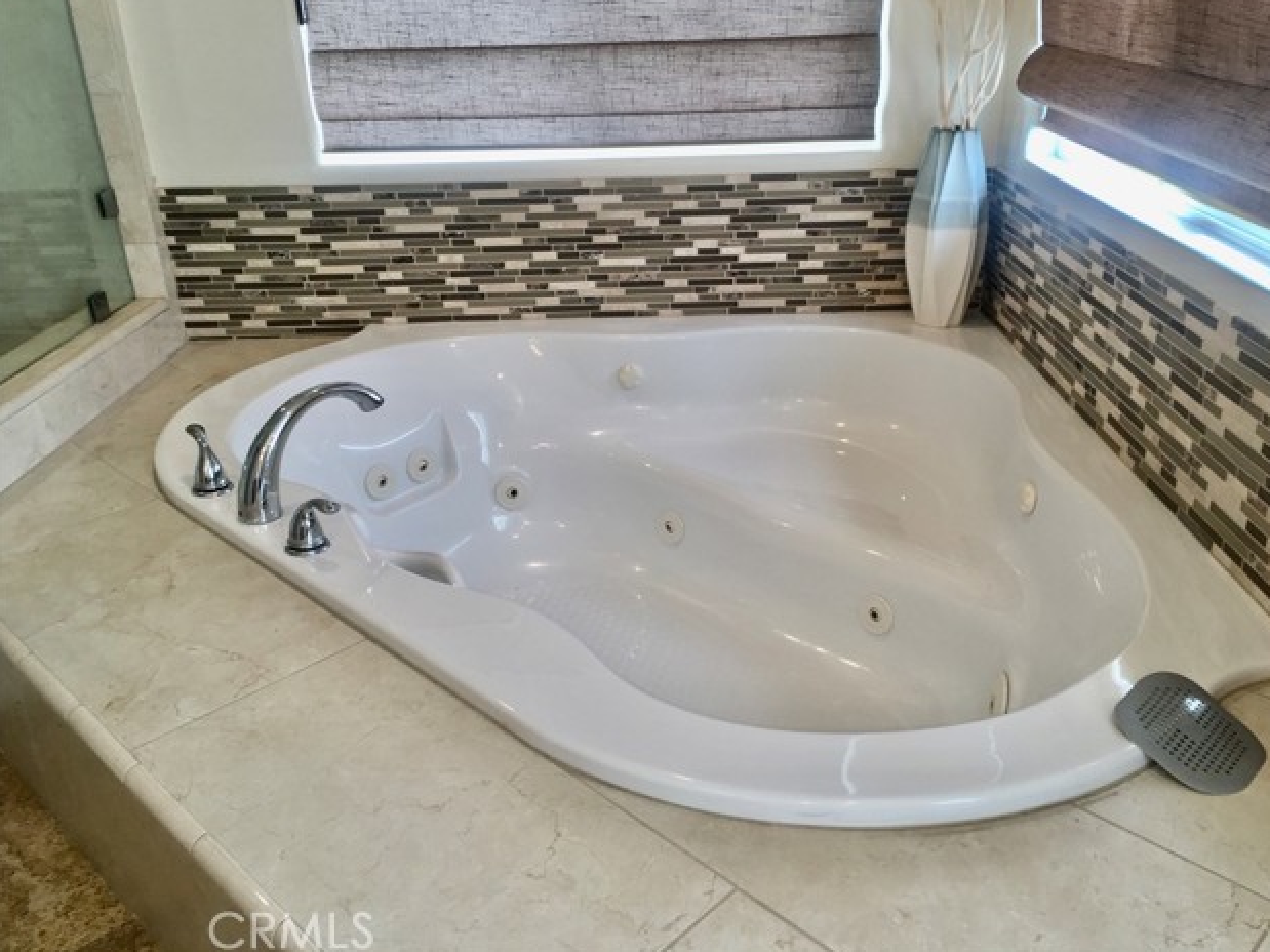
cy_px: 468
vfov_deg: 46.8
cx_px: 652
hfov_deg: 60.0
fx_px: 1100
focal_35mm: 30
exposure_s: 1/52
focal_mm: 4.15
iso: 25
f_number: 2.2
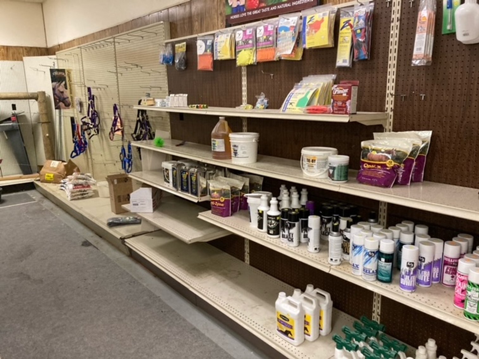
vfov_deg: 49.8
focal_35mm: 28
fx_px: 387
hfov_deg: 63.4
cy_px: 180
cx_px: 240
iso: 320
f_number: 1.8
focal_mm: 3.99
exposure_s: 1/40
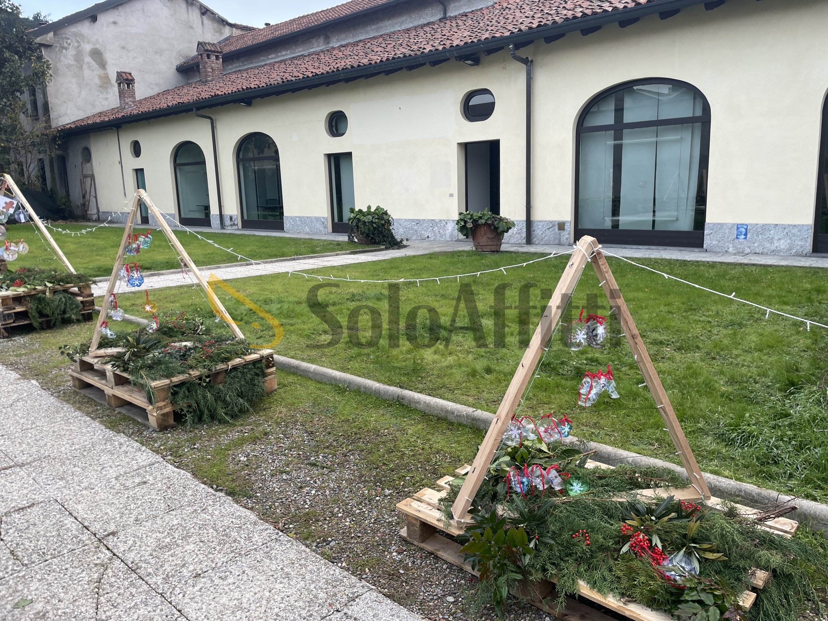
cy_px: 310
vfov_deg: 53.1
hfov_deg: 67.3
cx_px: 414
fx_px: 622
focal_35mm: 26
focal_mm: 4.2
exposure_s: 1/121
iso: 40
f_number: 1.6
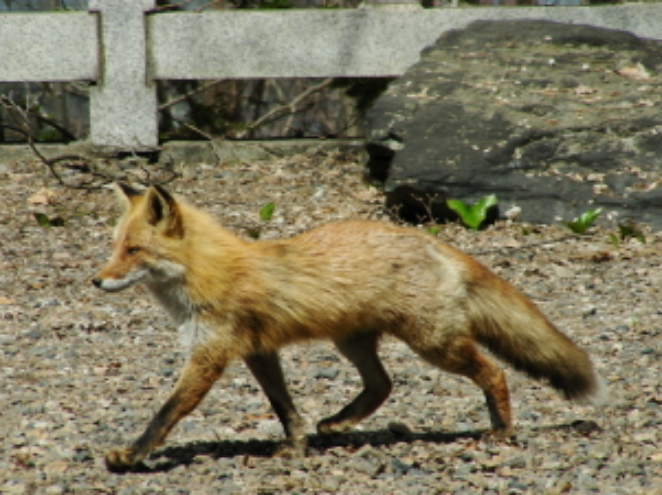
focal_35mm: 442
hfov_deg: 4.5
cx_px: 334
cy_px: 266
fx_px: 8443
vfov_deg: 3.4
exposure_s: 1/389
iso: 50
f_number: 4
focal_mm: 63.3
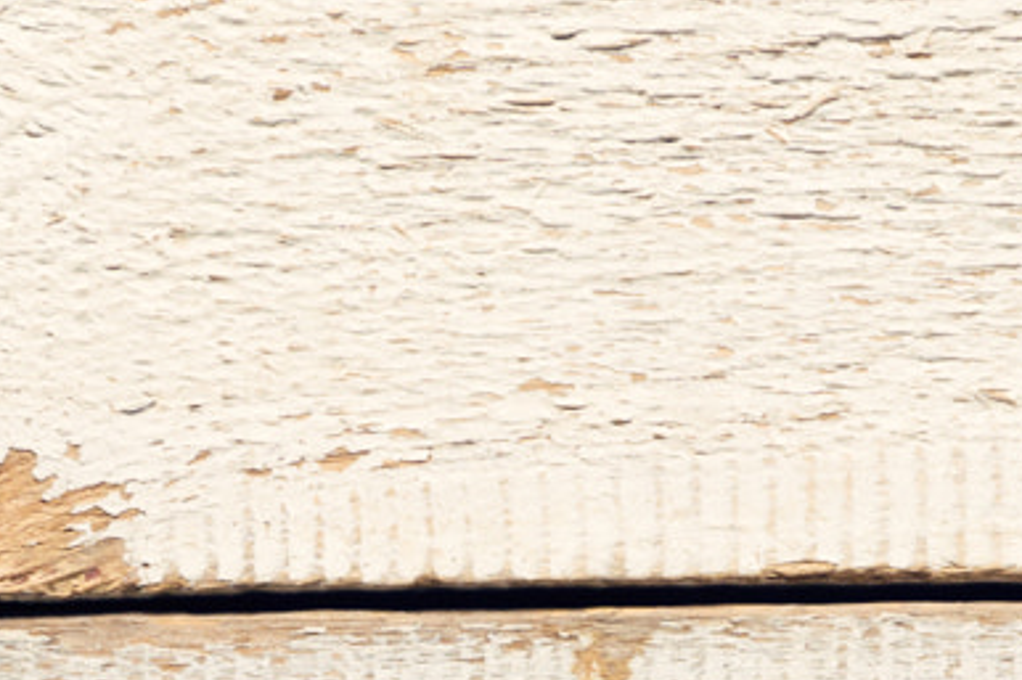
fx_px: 6328
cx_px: 932
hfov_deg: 9.2
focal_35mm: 223
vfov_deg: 5.9
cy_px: 1695
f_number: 18
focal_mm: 42
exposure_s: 1/250
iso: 125
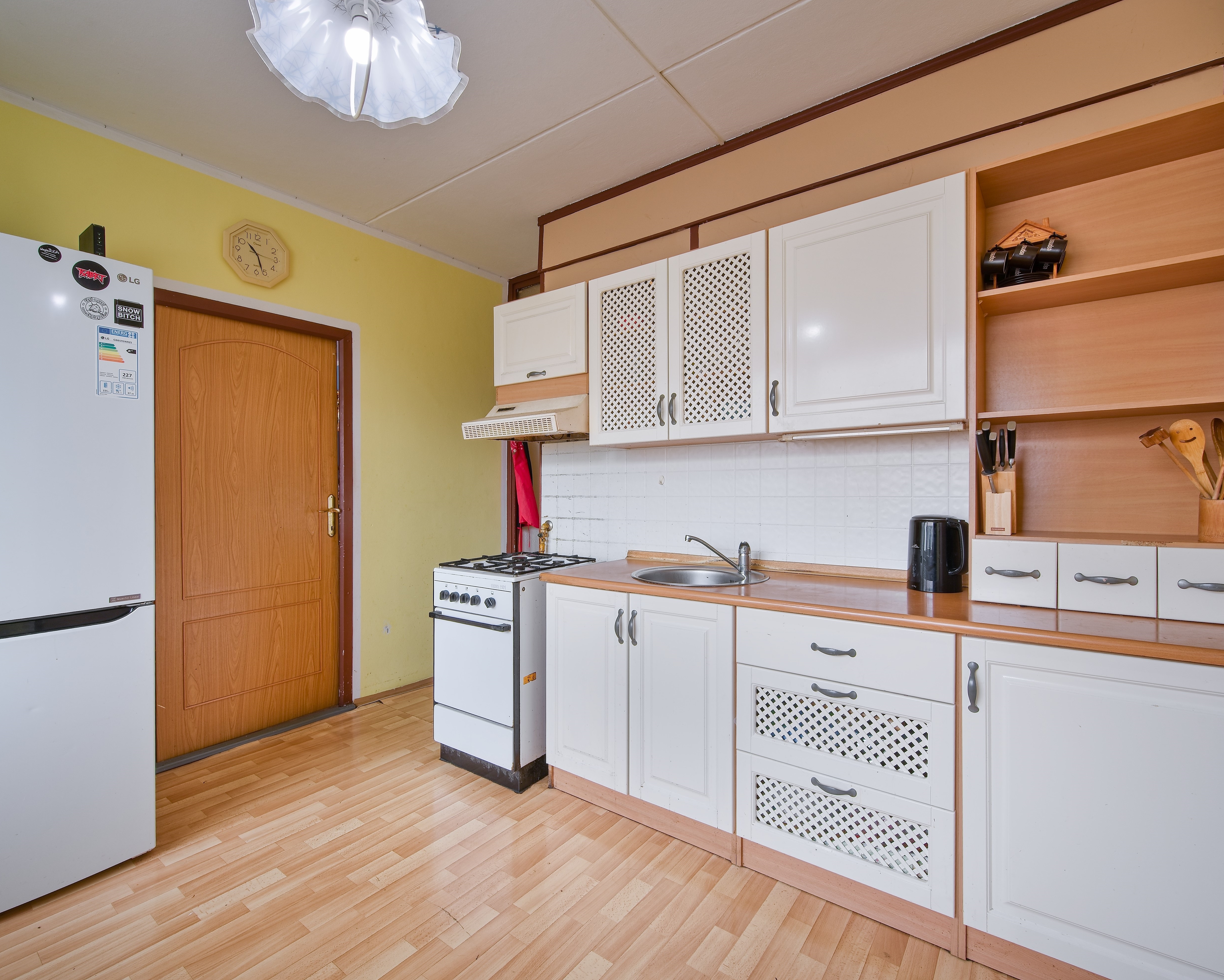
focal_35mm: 16
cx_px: 608
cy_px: 495
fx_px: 580
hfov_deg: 93.1
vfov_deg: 80.4
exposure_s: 1/1.3
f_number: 11
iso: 100
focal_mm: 14
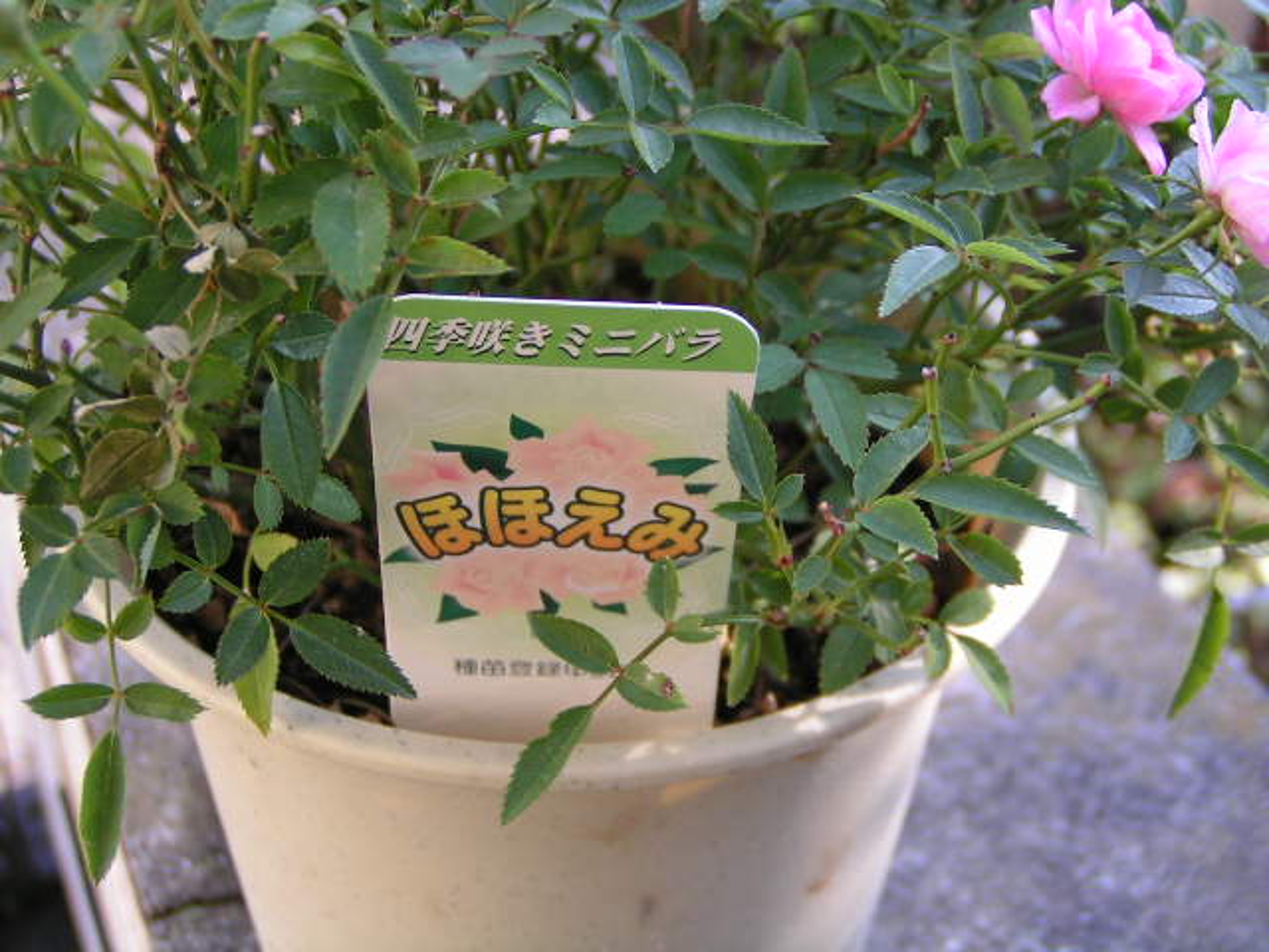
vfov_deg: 27.0
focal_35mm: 54
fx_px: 1980
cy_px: 476
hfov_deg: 35.5
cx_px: 634
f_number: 3.2
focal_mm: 8.3
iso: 50
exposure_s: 1/60
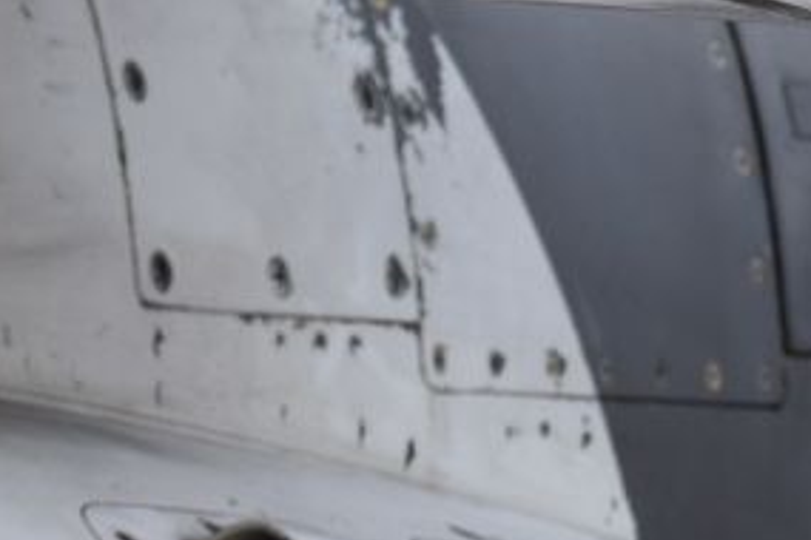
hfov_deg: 2.3
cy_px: 1192
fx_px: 19886
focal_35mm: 883
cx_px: 376
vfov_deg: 1.6
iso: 200
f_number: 9
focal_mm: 105
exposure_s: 1/320
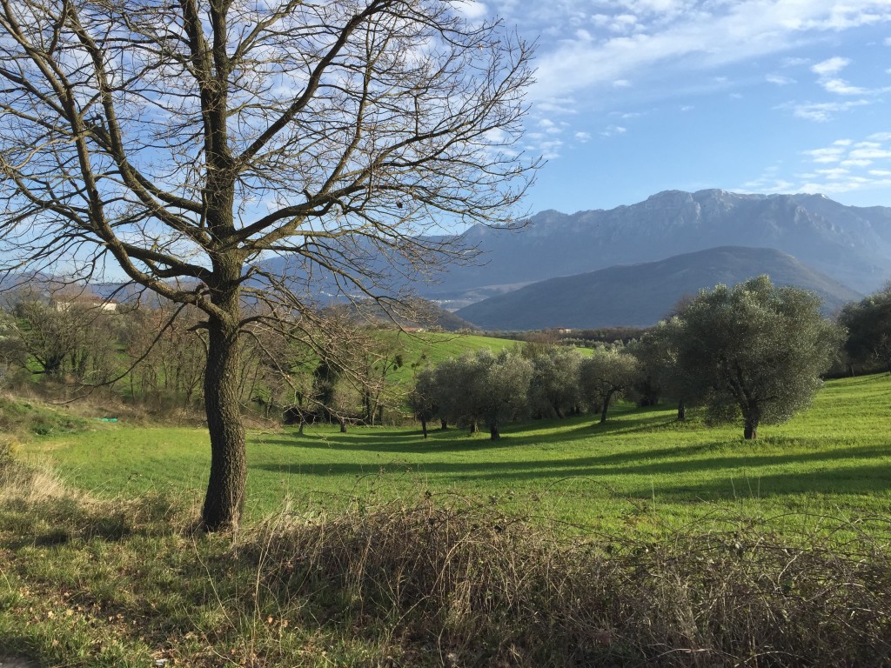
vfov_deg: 48.2
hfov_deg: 61.7
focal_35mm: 29
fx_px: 746
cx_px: 446
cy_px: 334
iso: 32
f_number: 2.2
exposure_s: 1/1522
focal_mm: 4.15
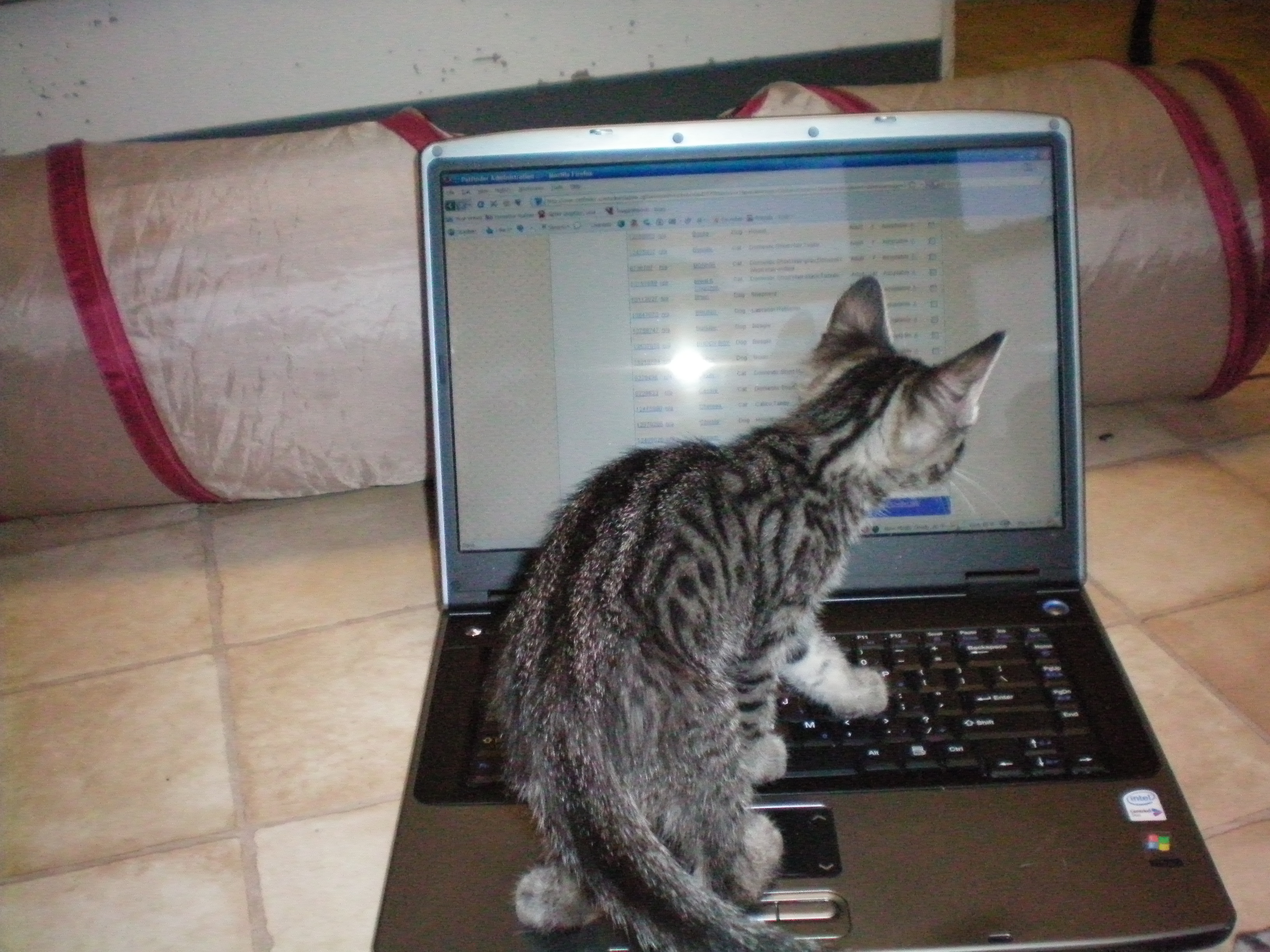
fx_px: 1394
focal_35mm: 38
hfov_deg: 49.0
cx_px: 635
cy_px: 476
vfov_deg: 37.7
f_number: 3.1
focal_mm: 6.3
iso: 800
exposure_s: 1/500
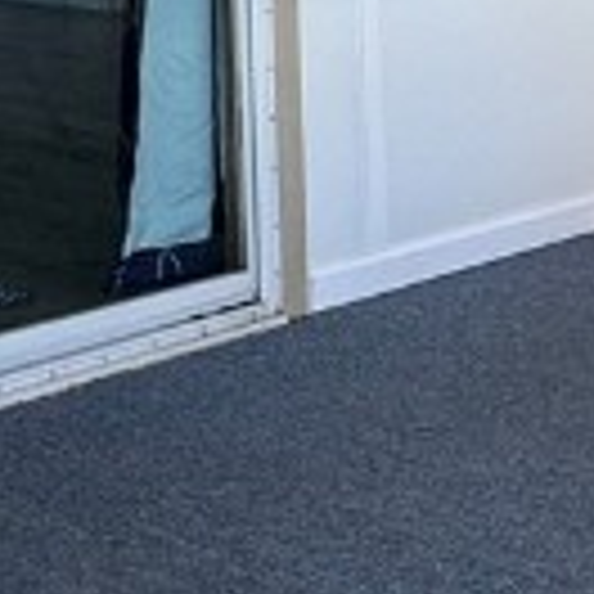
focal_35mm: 96
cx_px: 711
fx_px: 1864
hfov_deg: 17.3
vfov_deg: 17.1
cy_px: -162
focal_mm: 2.22
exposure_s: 1/99
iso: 100
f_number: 2.2
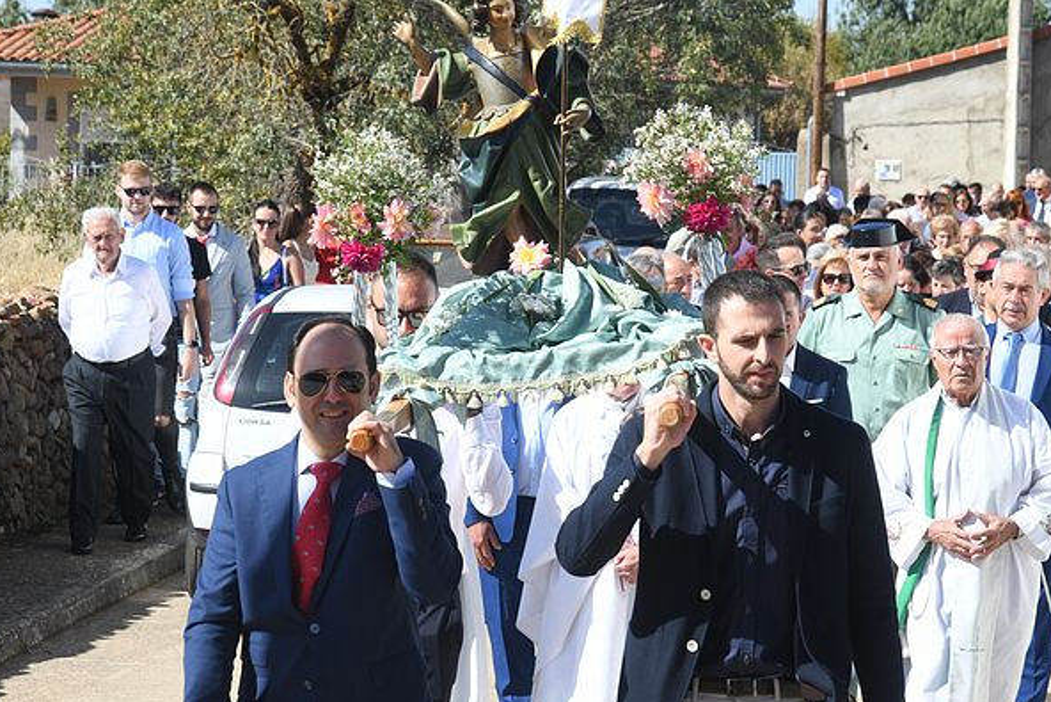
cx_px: 534
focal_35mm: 122
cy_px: 319
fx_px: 3562
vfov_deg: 11.2
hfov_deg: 16.8
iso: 160
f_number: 11
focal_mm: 85
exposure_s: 1/160
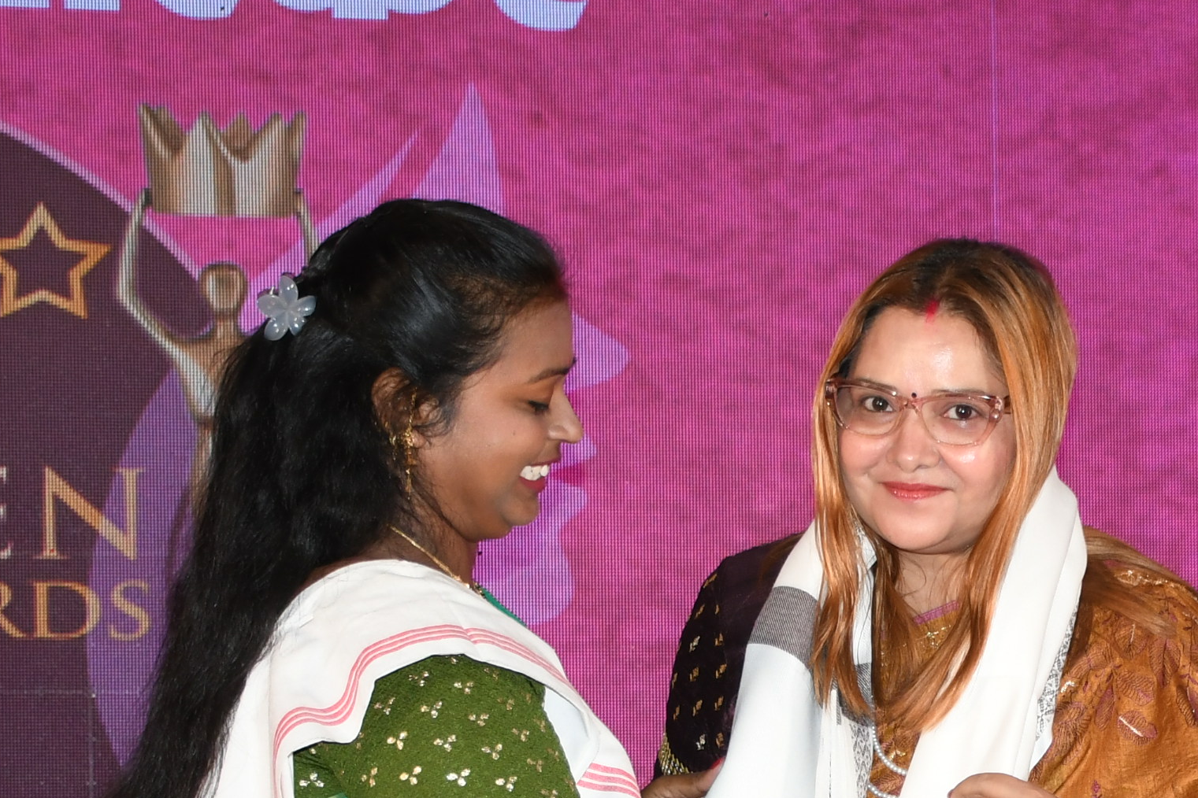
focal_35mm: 140
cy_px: 870
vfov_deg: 9.7
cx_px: 1053
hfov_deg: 14.5
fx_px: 4659
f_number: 4.5
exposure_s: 1/250
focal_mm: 34
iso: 500
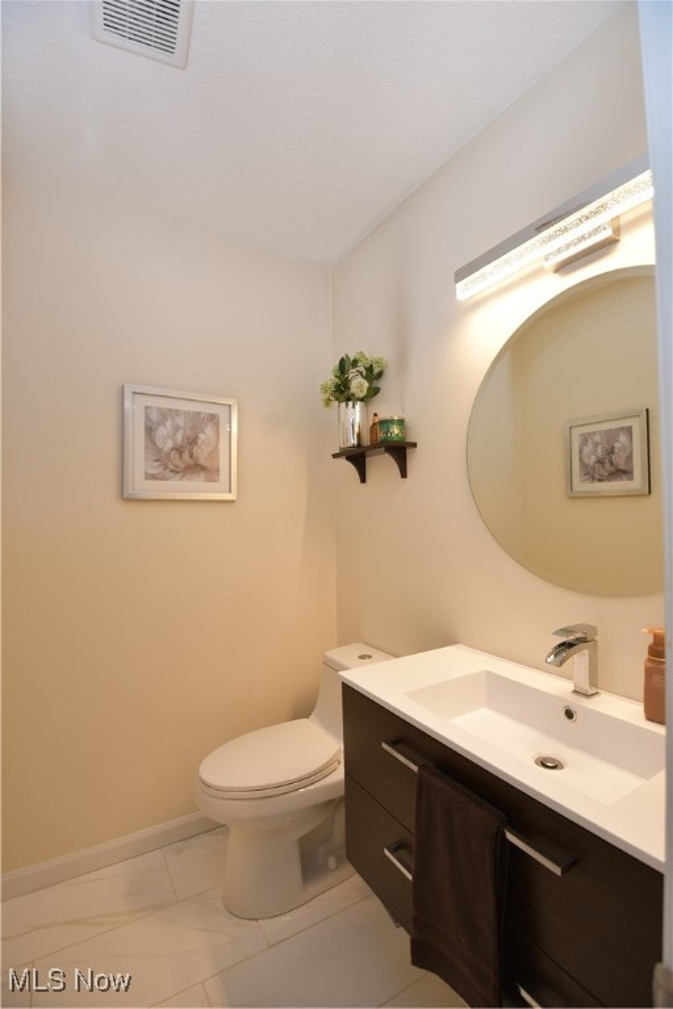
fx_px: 421
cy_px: 504
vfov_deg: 100.4
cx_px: 336
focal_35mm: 15
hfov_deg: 77.3
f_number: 4
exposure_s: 1/50
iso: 200
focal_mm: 10
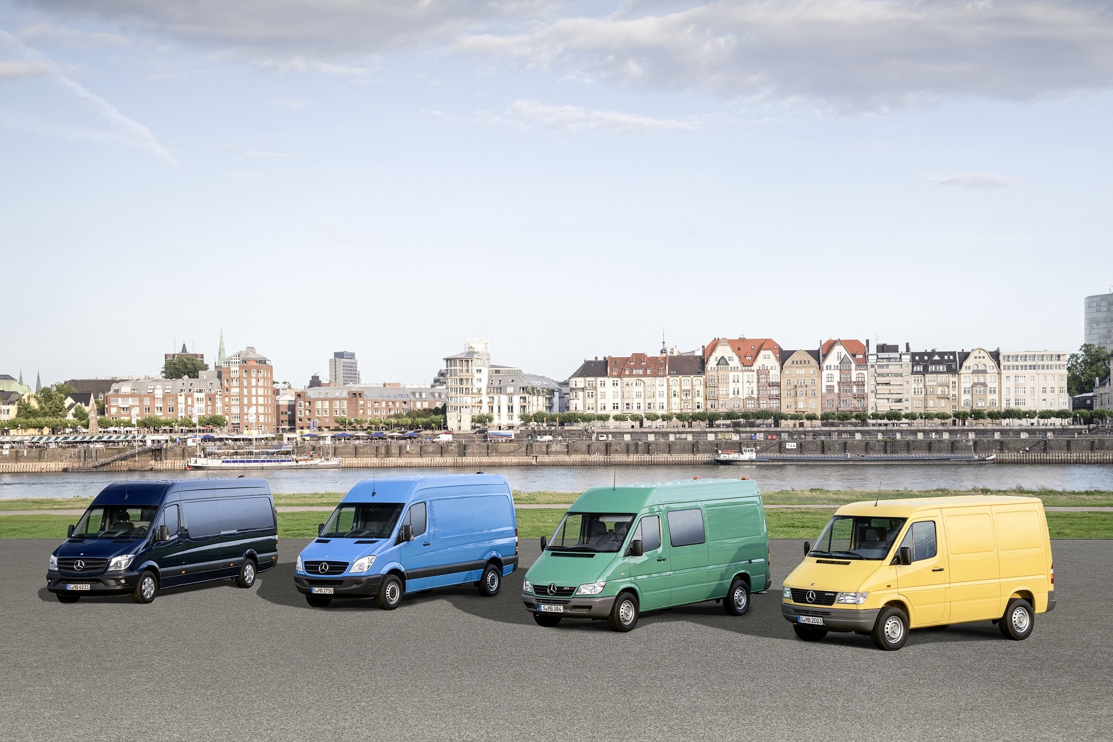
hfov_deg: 38.2
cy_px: 371
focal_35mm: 52
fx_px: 1608
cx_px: 556
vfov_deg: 26.0
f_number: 8
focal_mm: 52
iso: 200
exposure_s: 1/80
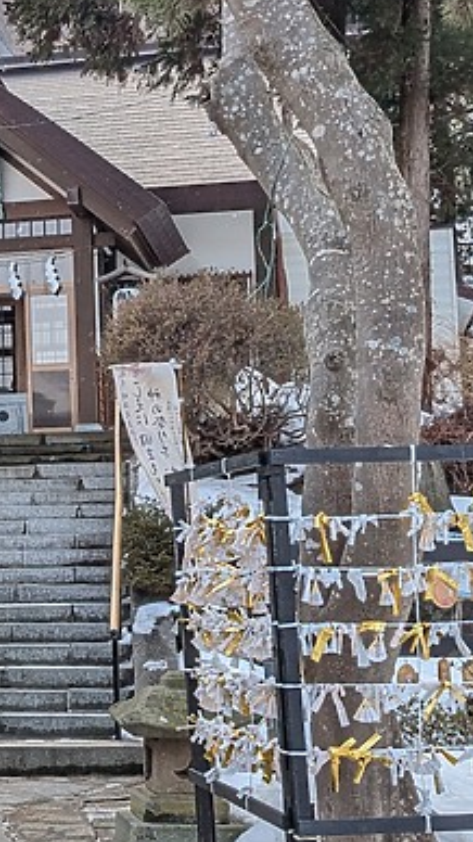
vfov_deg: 30.2
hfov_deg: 16.2
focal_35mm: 70
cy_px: 397
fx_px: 1562
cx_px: -169
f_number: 1.68
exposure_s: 1/308
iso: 21
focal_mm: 6.9
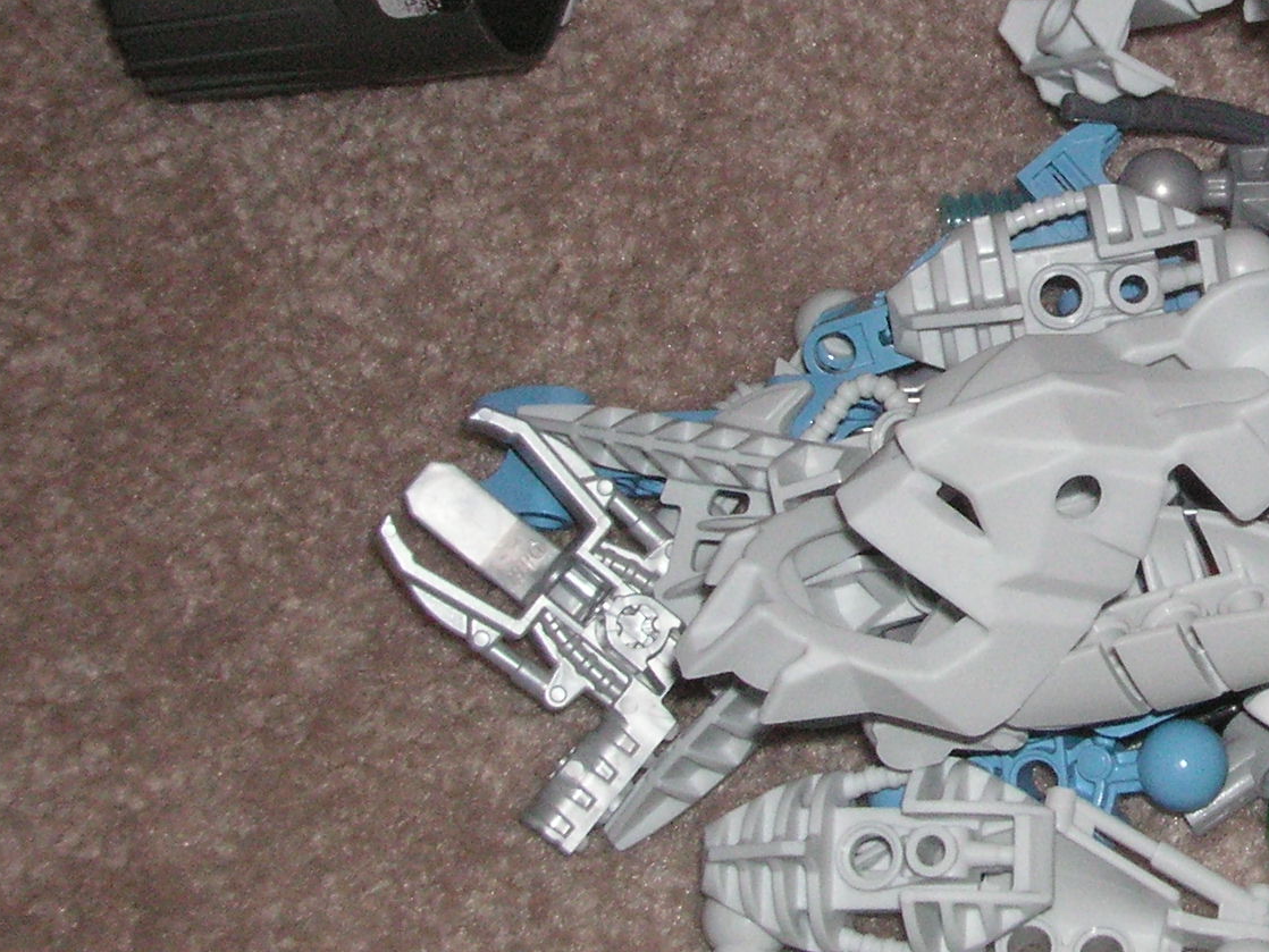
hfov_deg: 21.6
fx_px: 3190
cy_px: 208
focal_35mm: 87
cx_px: 1297
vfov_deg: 16.9
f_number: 6.6
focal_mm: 6.3
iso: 160
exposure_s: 1/45
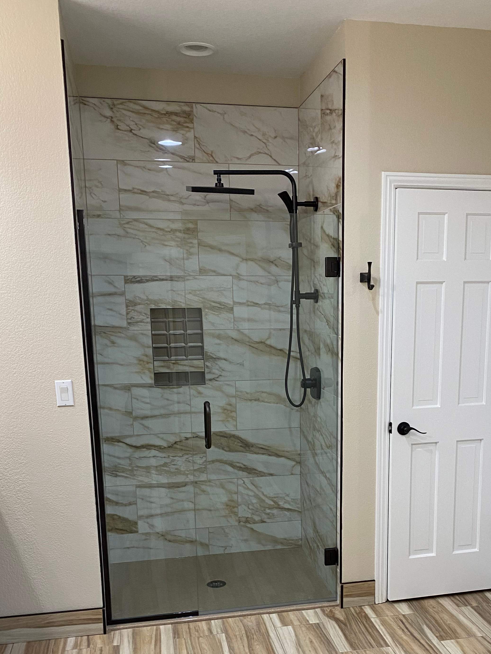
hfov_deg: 37.5
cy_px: 465
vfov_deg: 47.7
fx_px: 719
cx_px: 305
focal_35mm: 38
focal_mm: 4.25
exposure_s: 1/60
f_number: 1.8
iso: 100
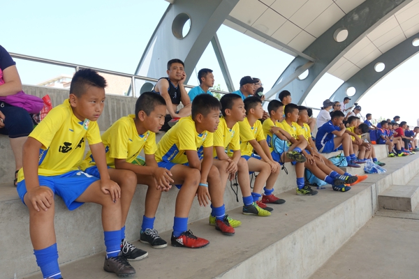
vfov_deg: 47.9
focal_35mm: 27
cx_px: 210
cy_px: 140
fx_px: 314
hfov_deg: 67.4
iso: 125
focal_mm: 9.75
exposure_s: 1/250
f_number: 4
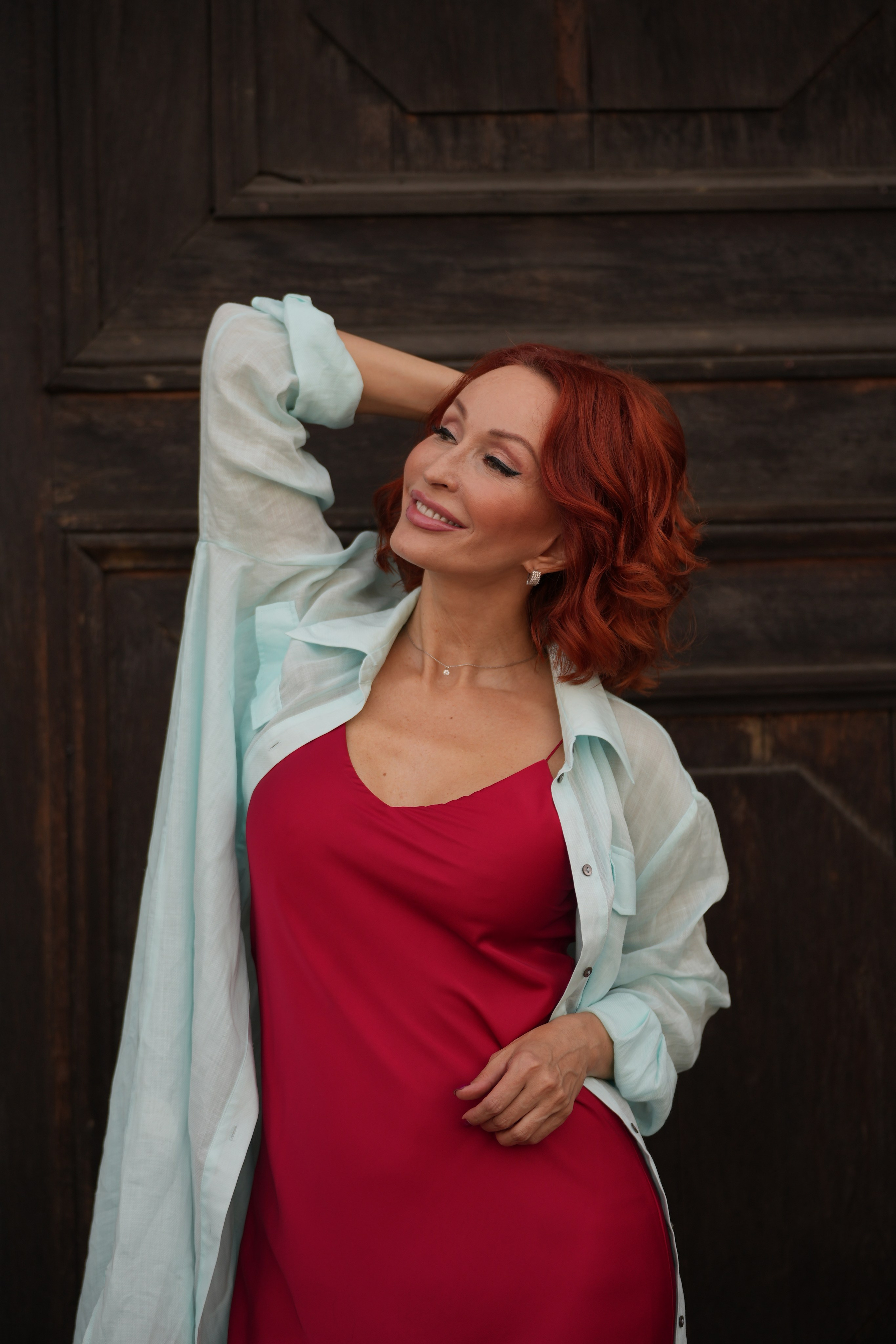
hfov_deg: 13.3
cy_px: 672
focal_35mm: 103
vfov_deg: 19.8
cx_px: 448
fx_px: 3845
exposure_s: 1/500
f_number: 2.8
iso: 160
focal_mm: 103
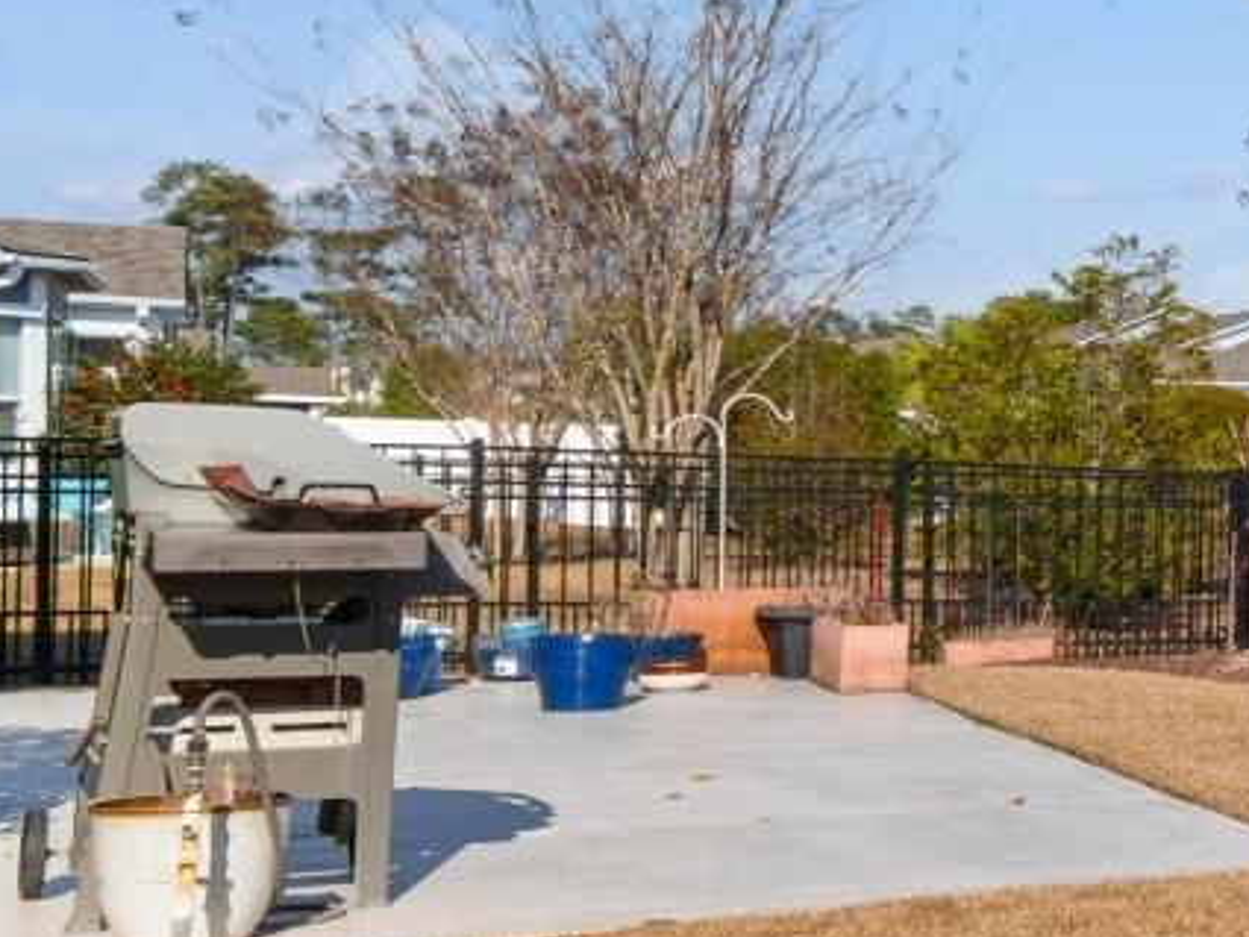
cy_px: 473
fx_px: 1985
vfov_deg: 26.6
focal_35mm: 55
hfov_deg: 20.8
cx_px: 2351
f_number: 9
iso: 100
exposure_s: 1/320
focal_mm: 10
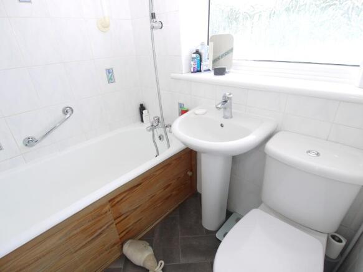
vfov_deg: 71.6
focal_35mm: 18
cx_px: 182
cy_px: 136
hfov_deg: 87.8
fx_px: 189
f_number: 4
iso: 100
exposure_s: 1/80
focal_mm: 9
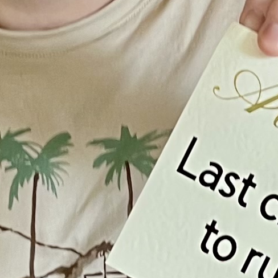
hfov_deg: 9.2
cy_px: 44
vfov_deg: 9.2
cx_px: 212
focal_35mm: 190
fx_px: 1726
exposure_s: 1/50
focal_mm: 5.1
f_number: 1.6
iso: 160
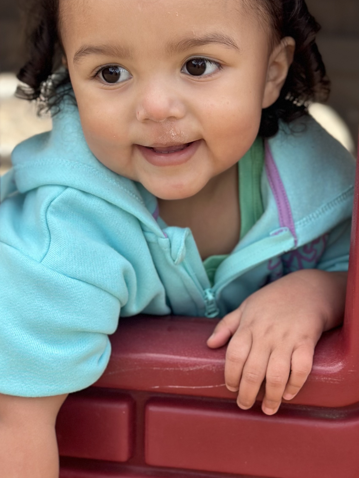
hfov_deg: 17.1
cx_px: 222
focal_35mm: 86
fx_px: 1189
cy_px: 171
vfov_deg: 22.7
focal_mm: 6.86
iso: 80
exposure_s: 1/699
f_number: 1.78
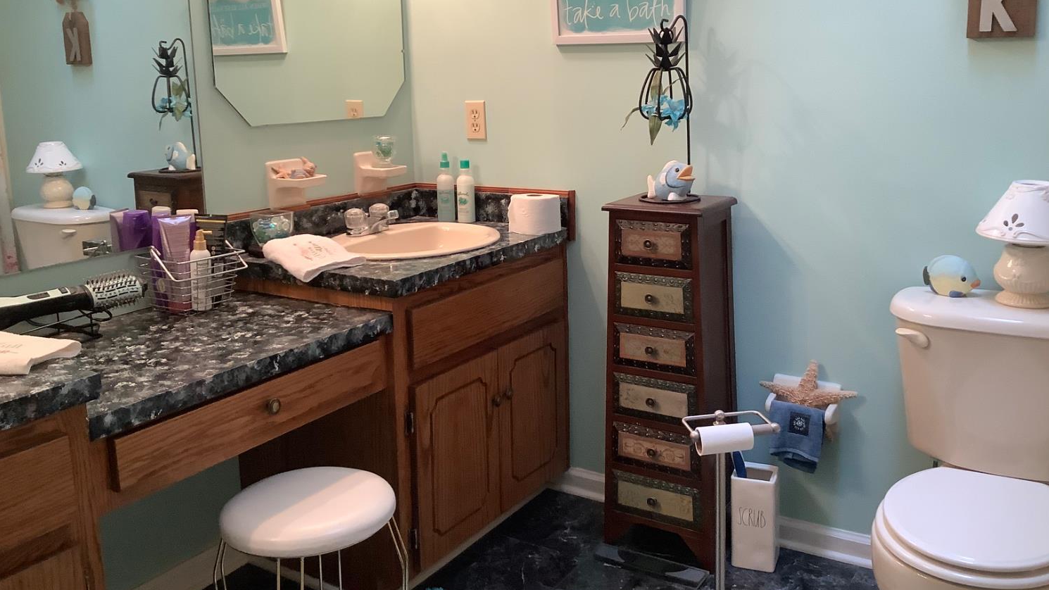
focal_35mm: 34
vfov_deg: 34.5
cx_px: 527
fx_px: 946
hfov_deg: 58.0
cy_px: 237
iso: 200
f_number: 2.4
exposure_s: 1/60
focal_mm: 3.3
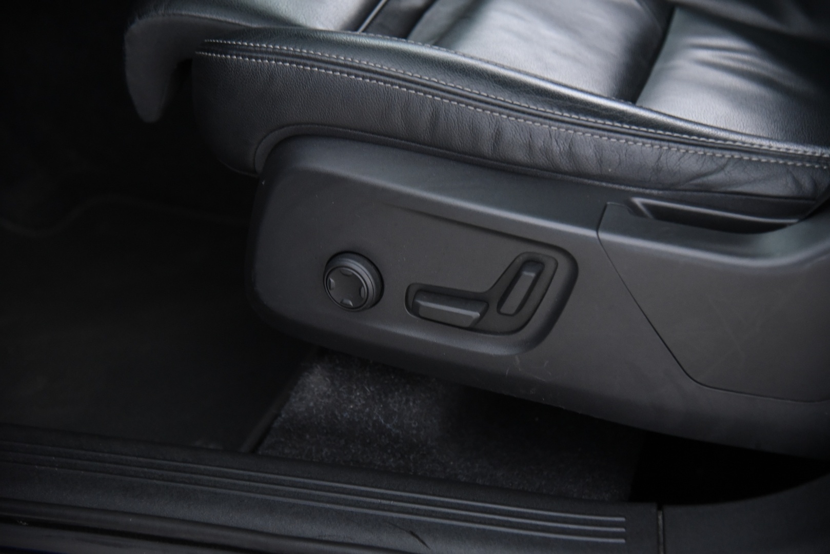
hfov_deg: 30.9
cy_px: 277
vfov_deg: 20.9
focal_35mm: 65
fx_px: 1499
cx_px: 415
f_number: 4
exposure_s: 1/20
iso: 4000
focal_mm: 65
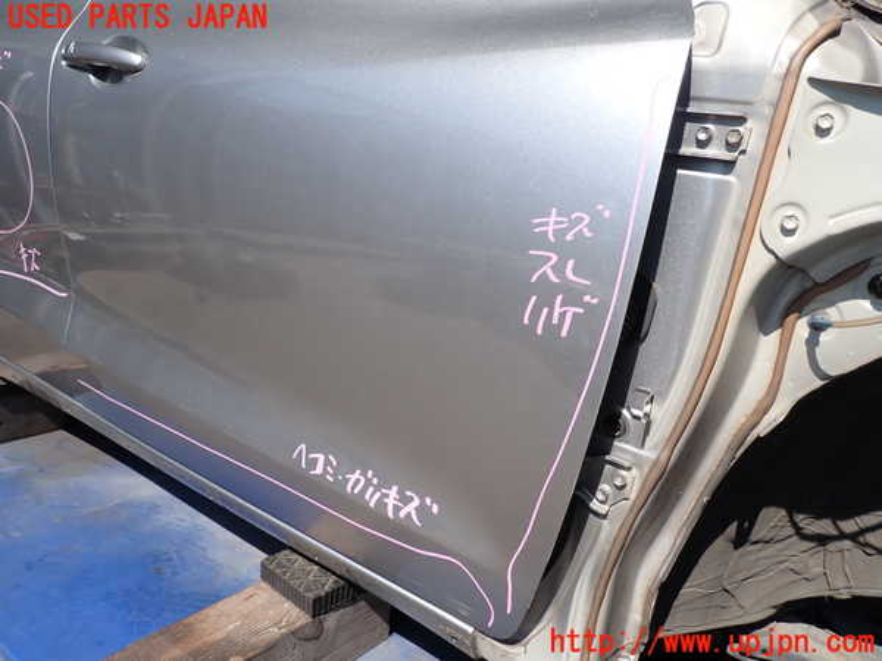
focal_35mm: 25
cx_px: 441
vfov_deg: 54.9
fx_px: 637
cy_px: 330
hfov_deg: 69.4
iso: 100
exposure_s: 1/1000
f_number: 2.8
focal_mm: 4.5
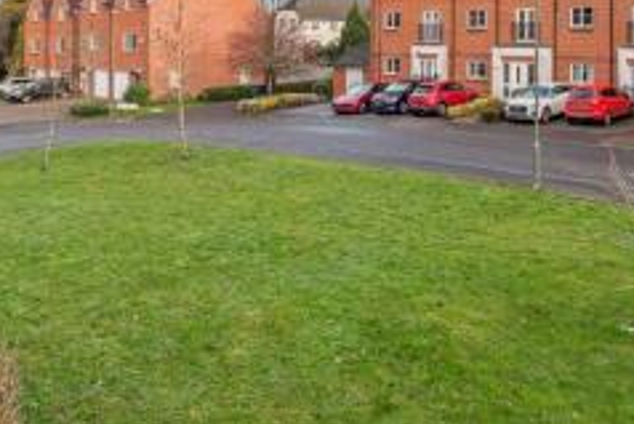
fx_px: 564
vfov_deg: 40.0
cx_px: 397
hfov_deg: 57.9
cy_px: 103
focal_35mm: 32
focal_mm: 16
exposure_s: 1/100
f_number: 8
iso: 320
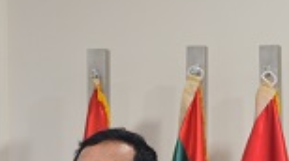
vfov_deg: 1.7
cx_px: 133
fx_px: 5317
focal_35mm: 695
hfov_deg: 3.1
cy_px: 322
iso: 800
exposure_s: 1/100
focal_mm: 120
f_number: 4
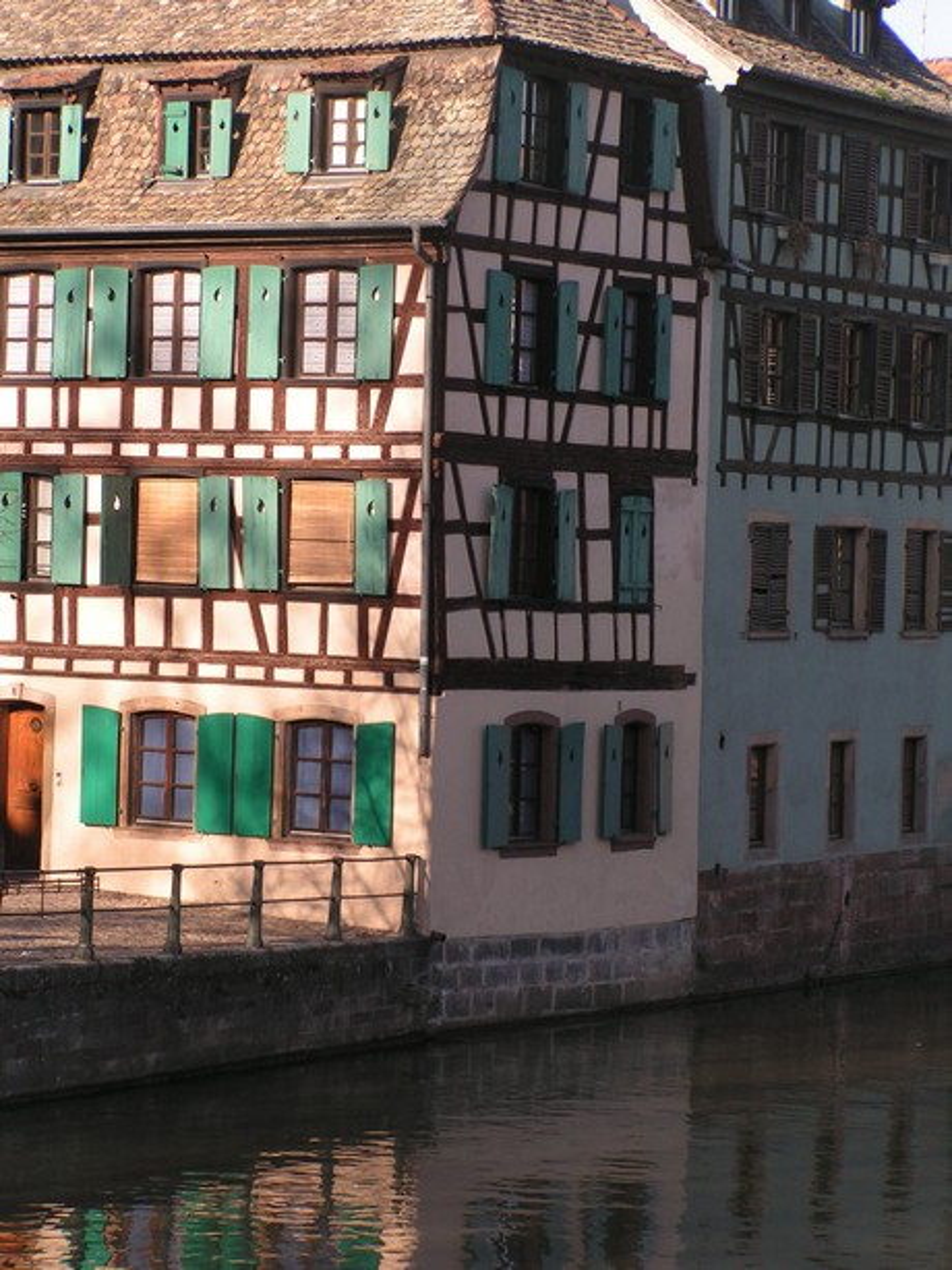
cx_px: 476
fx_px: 4802
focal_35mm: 131
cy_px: 635
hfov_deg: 11.3
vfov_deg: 15.0
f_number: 5
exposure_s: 1/200
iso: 50
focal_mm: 20
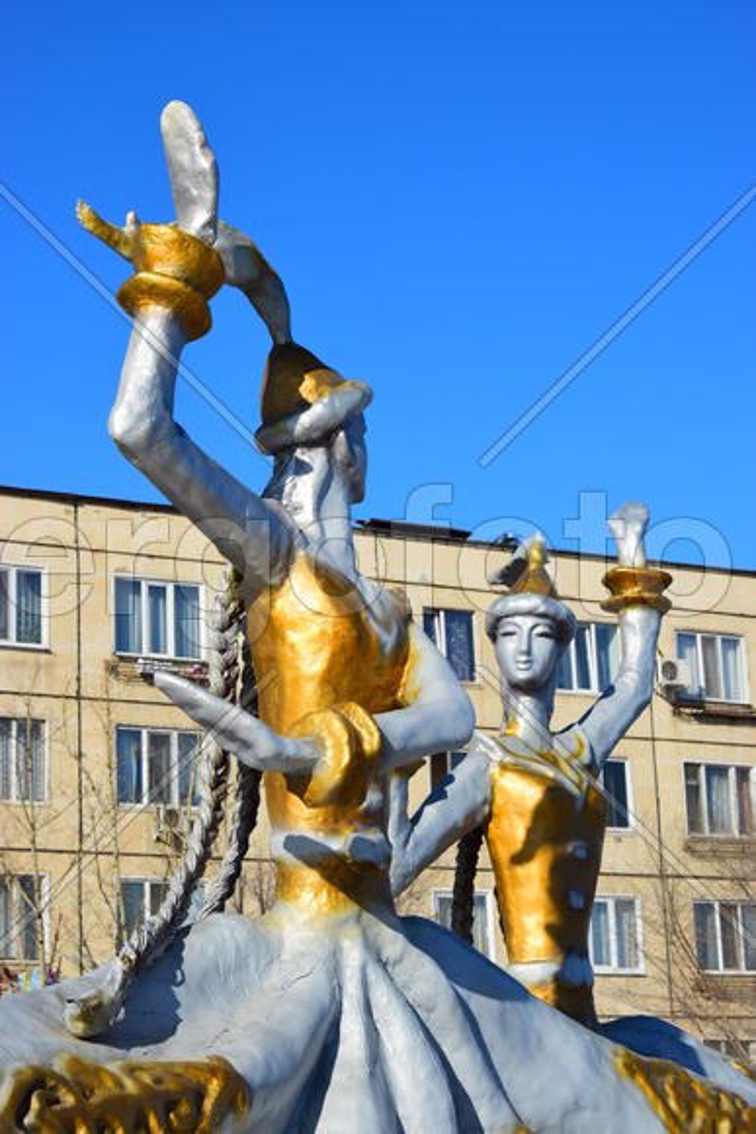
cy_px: 567
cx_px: 378
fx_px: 2361
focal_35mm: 75
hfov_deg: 18.2
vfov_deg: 27.0
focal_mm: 50
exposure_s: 1/200
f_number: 11
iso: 100
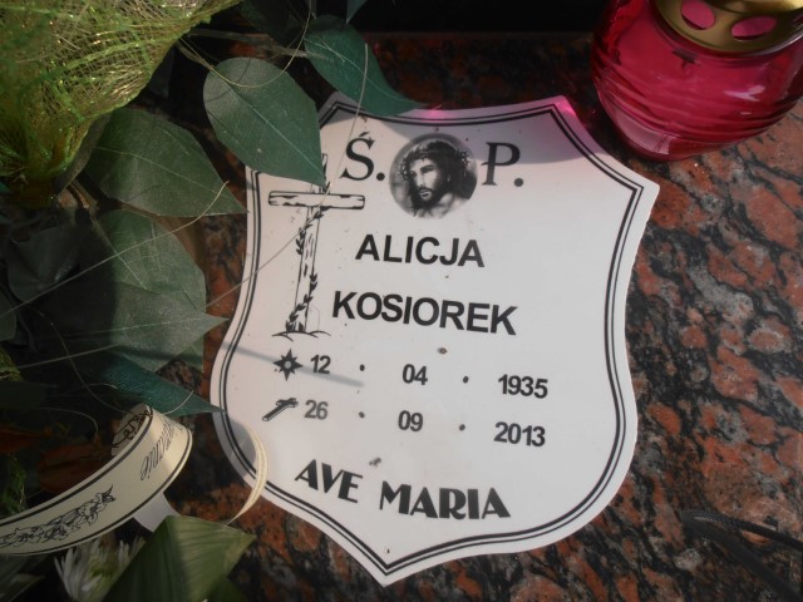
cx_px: 402
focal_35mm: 24
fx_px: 557
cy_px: 301
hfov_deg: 71.6
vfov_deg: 56.8
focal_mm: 4.2
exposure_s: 1/1250
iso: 80
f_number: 3
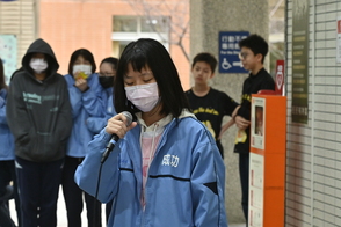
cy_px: 89
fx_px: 1354
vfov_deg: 9.6
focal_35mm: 143
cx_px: 133
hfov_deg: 14.3
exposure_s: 1/250
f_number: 4
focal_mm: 70
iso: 1000
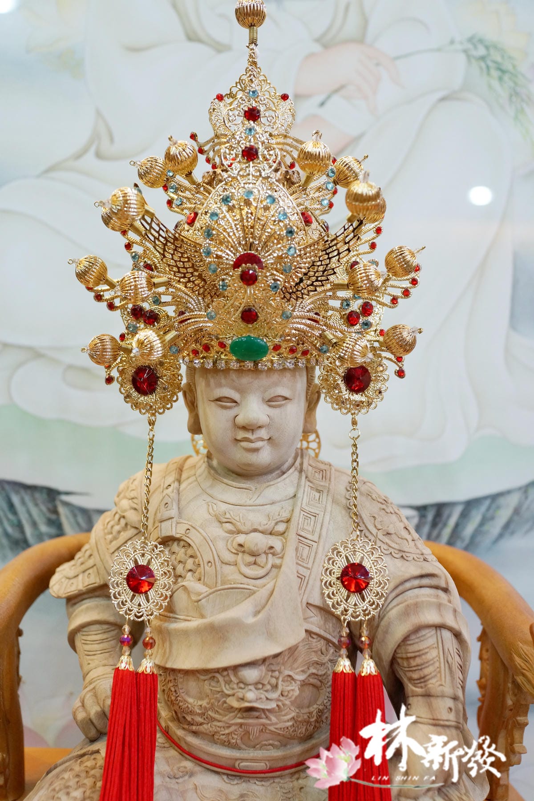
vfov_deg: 54.4
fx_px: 779
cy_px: 400
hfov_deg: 37.9
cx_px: 267
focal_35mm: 35
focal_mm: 35
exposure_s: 1/80
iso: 1600
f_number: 4.5
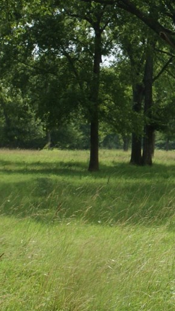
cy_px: 57
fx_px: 1115
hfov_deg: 8.9
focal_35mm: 135
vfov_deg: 15.8
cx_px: 184
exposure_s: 1/160
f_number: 10
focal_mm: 22
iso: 100
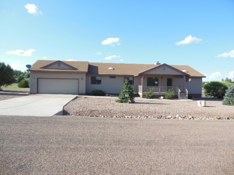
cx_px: 117
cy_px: 88
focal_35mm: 25
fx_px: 169
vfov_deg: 54.9
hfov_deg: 69.4
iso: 125
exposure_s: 1/800
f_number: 3.2
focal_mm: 4.5
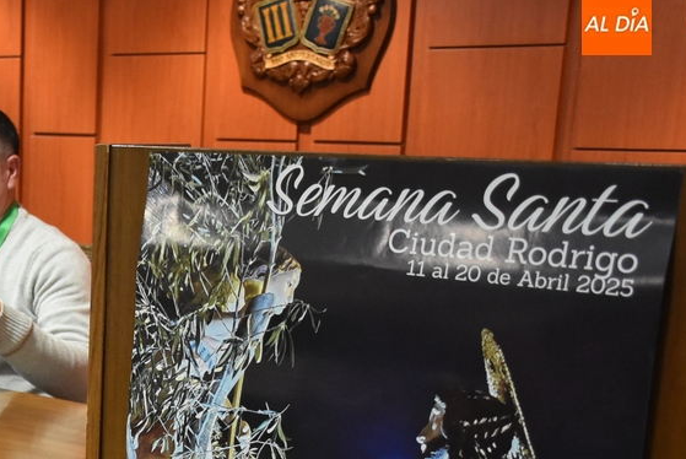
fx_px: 1413
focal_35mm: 74
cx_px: -36
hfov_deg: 25.6
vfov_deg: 18.1
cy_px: 431
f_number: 3.8
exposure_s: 1/60
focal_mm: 23
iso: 2200
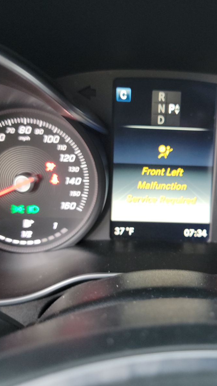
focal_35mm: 35
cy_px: 193
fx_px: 358
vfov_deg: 56.6
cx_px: 146
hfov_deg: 33.4
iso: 878
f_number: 1.8
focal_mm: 6.7
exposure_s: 1/40
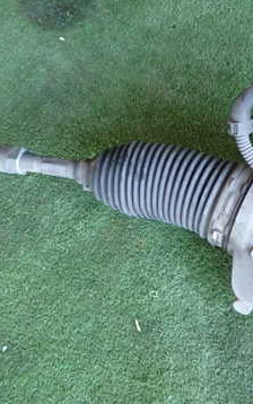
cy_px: 207
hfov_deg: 20.3
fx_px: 705
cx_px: 105
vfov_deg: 32.0
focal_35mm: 64
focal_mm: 6.37
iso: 200
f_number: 2.5
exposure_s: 1/40
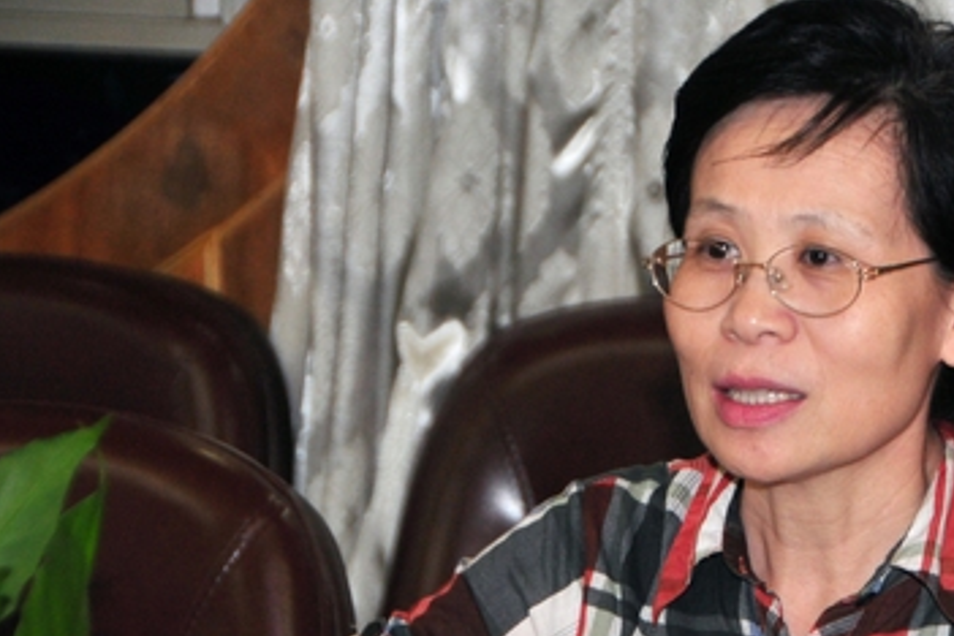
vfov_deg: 5.6
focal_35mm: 244
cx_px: 783
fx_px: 6462
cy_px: 470
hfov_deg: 8.4
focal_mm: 95
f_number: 5.3
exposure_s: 1/60
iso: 320
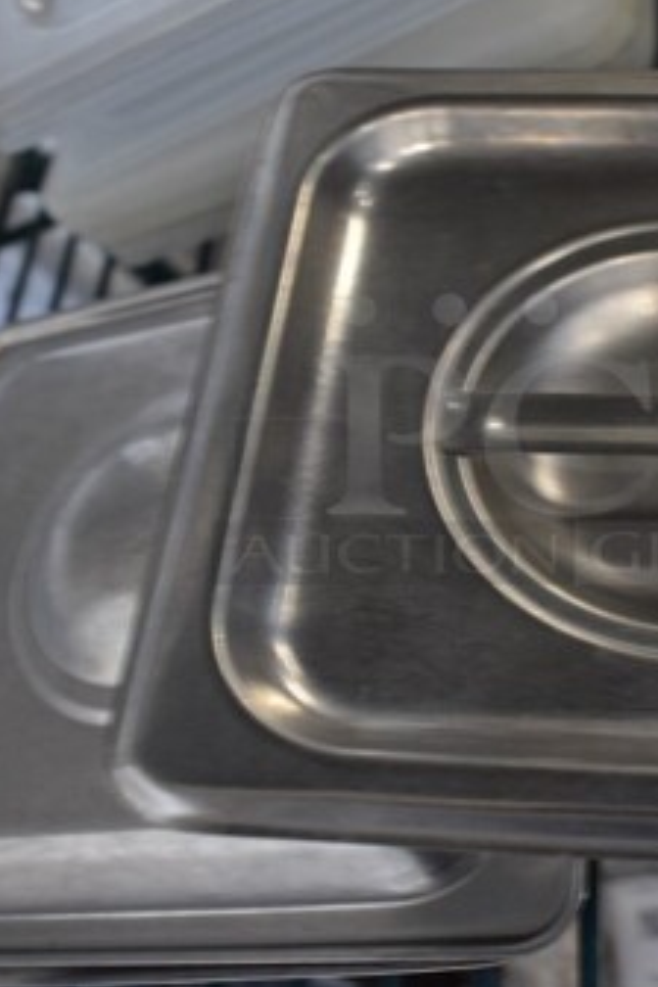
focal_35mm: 49
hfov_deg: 26.9
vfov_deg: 40.3
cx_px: 540
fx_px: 1343
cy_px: 429
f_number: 4.5
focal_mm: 18
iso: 800
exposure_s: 1/60
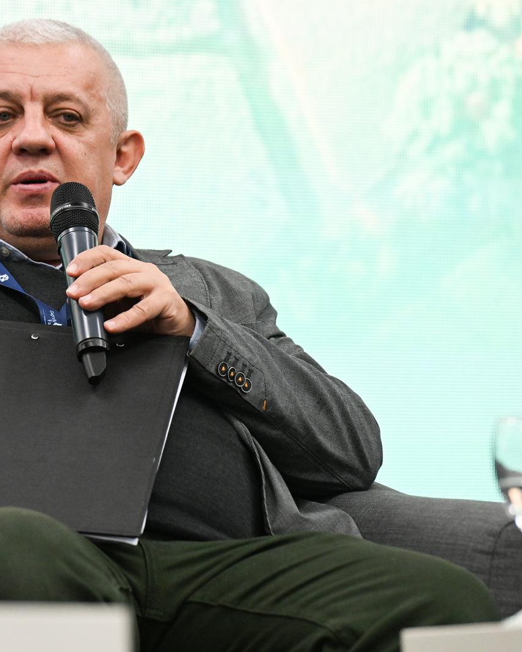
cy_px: 325
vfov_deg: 6.8
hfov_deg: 5.5
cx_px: 67
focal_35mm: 283
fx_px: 5464
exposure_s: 1/125
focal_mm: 200
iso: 3200
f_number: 5.6
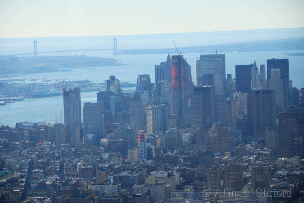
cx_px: 152
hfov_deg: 13.0
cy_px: 102
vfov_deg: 8.7
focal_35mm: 158
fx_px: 1331
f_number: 5.6
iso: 250
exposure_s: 1/250
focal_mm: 105
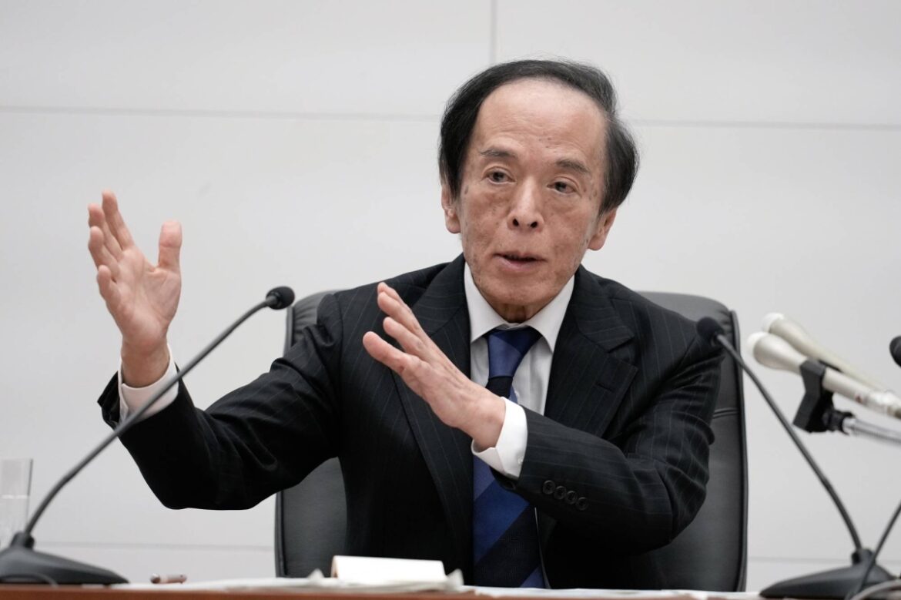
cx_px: 450
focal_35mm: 600
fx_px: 15010
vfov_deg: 2.3
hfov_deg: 3.4
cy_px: 300
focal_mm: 400
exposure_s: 1/640
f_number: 2.8
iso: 2000
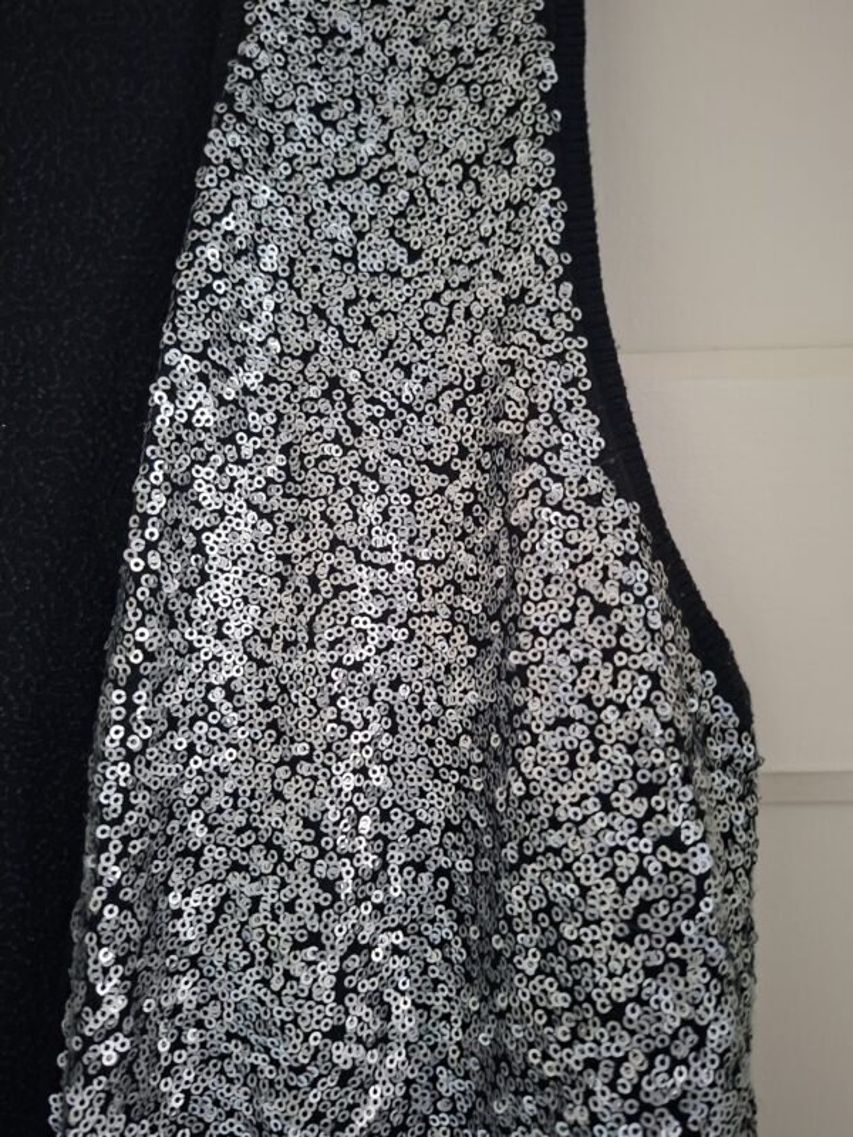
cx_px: 426
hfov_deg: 58.9
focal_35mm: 23
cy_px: 568
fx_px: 756
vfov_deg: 73.9
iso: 500
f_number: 1.8
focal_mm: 5.54
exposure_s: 1/25
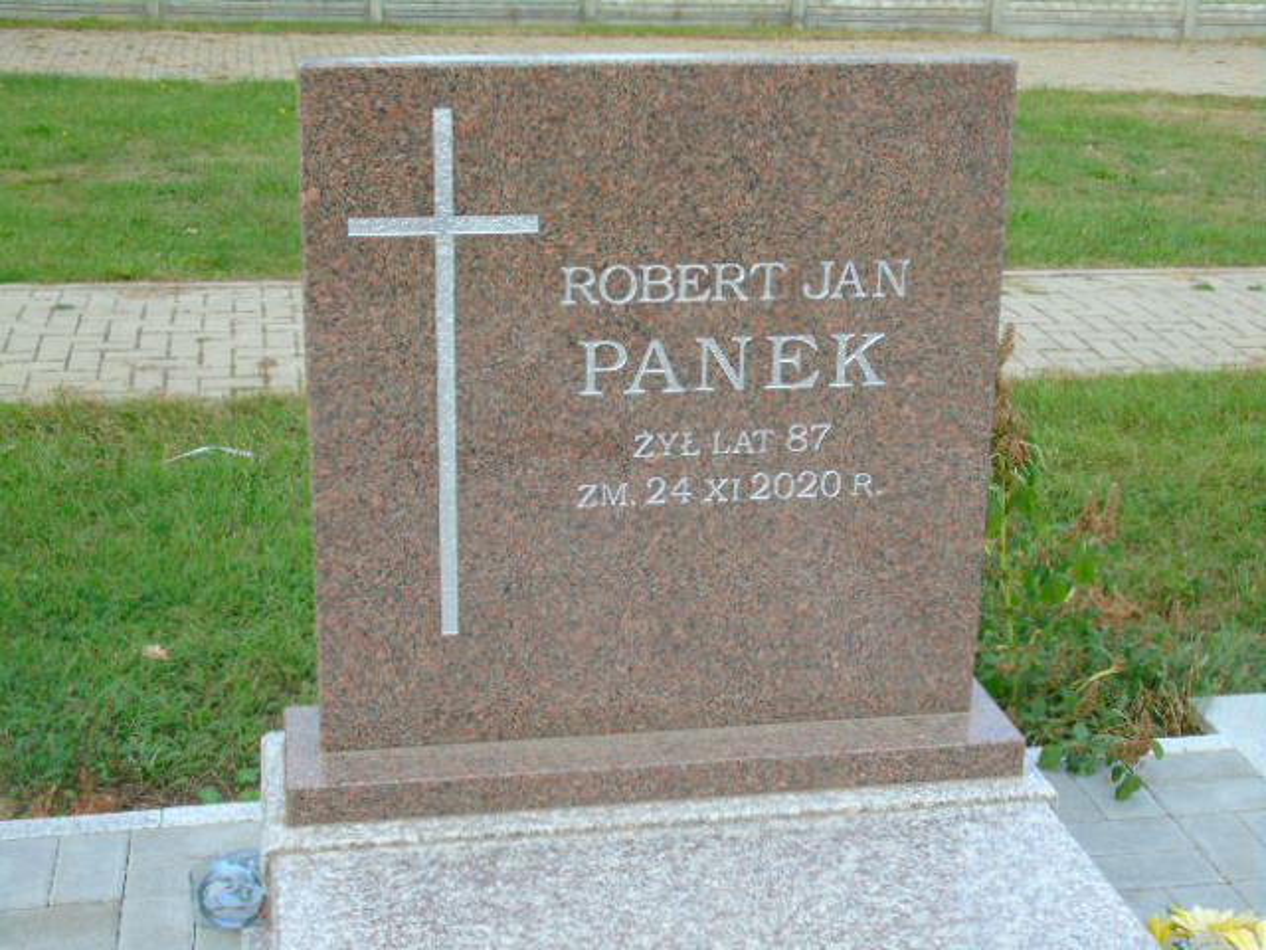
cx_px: 633
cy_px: 475
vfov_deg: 27.0
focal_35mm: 54
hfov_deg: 35.5
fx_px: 1975
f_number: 4.3
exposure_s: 1/80
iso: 80
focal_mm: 9.6
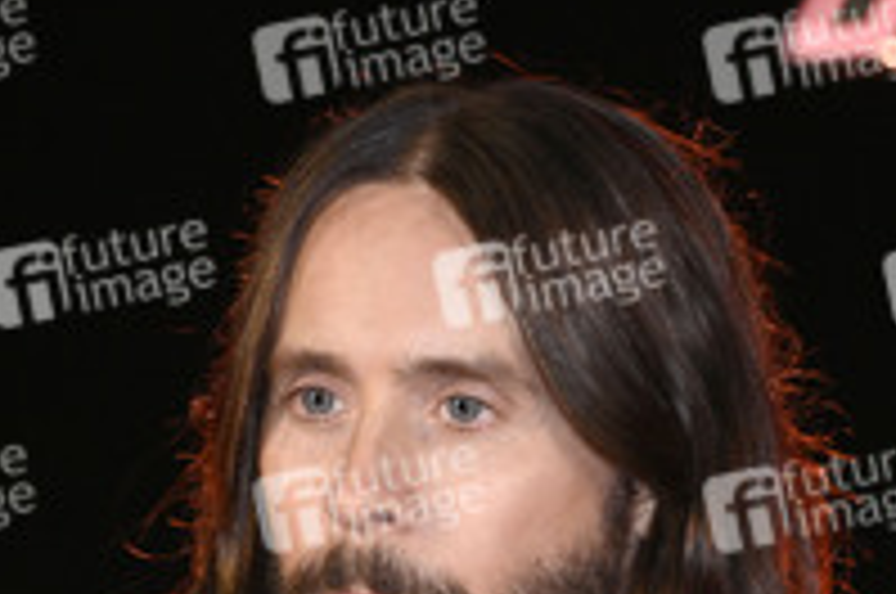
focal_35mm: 680
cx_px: 430
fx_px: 16897
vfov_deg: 2.0
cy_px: 612
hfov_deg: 3.0
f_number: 5.6
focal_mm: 300
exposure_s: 1/80
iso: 1000
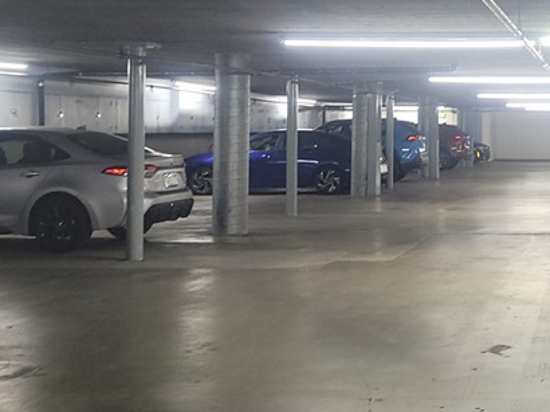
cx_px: 523
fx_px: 1032
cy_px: 103
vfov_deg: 22.4
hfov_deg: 28.4
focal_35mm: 65
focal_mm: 5.4
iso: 125
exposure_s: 1/20
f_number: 1.8
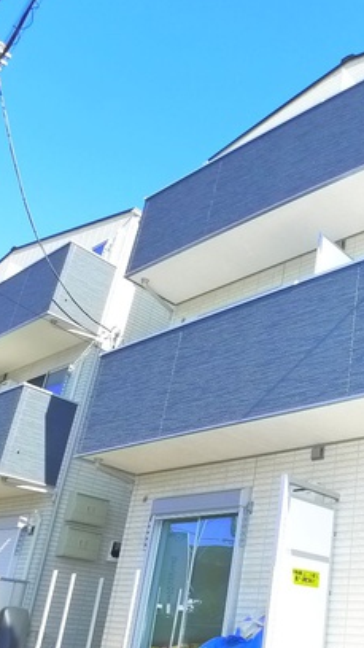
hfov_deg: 24.4
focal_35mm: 45
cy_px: 375
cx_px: 421
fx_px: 772
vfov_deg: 45.3
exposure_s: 1/400
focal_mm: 5.1
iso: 400
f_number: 3.2
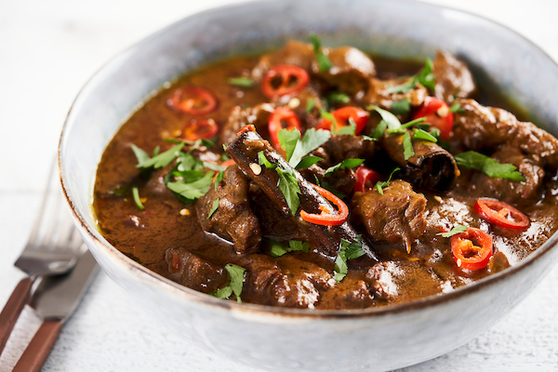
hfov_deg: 22.6
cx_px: 279
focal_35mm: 90
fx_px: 1395
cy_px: 186
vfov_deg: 15.2
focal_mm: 90
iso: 80
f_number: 4
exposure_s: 1/125
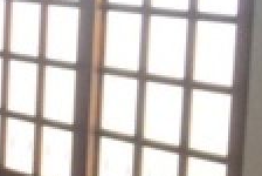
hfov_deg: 9.9
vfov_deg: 8.0
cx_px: -443
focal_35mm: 172
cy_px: 80
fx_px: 1253
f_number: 2.2
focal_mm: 4.15
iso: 80
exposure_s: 1/30
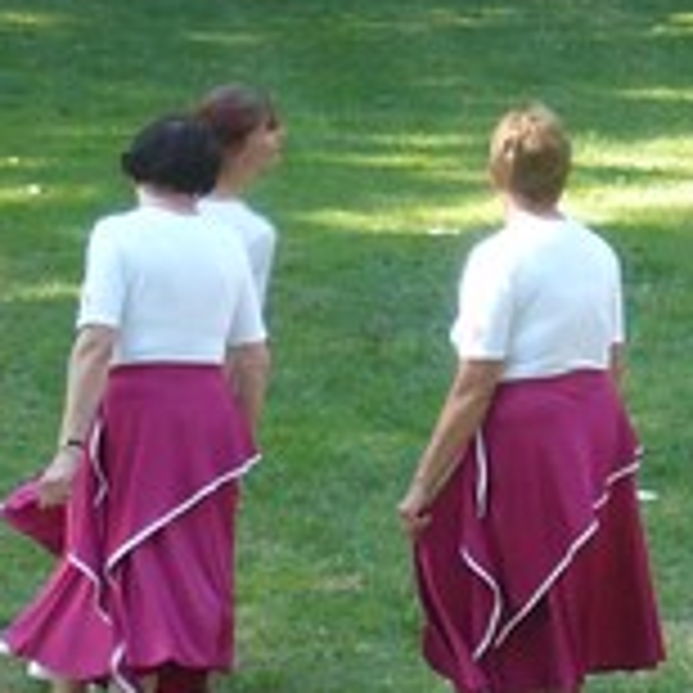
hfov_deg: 6.7
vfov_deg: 6.7
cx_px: 1062
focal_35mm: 259
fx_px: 5866
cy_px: 90
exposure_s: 1/125
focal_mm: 9.1
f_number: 3.5
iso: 160
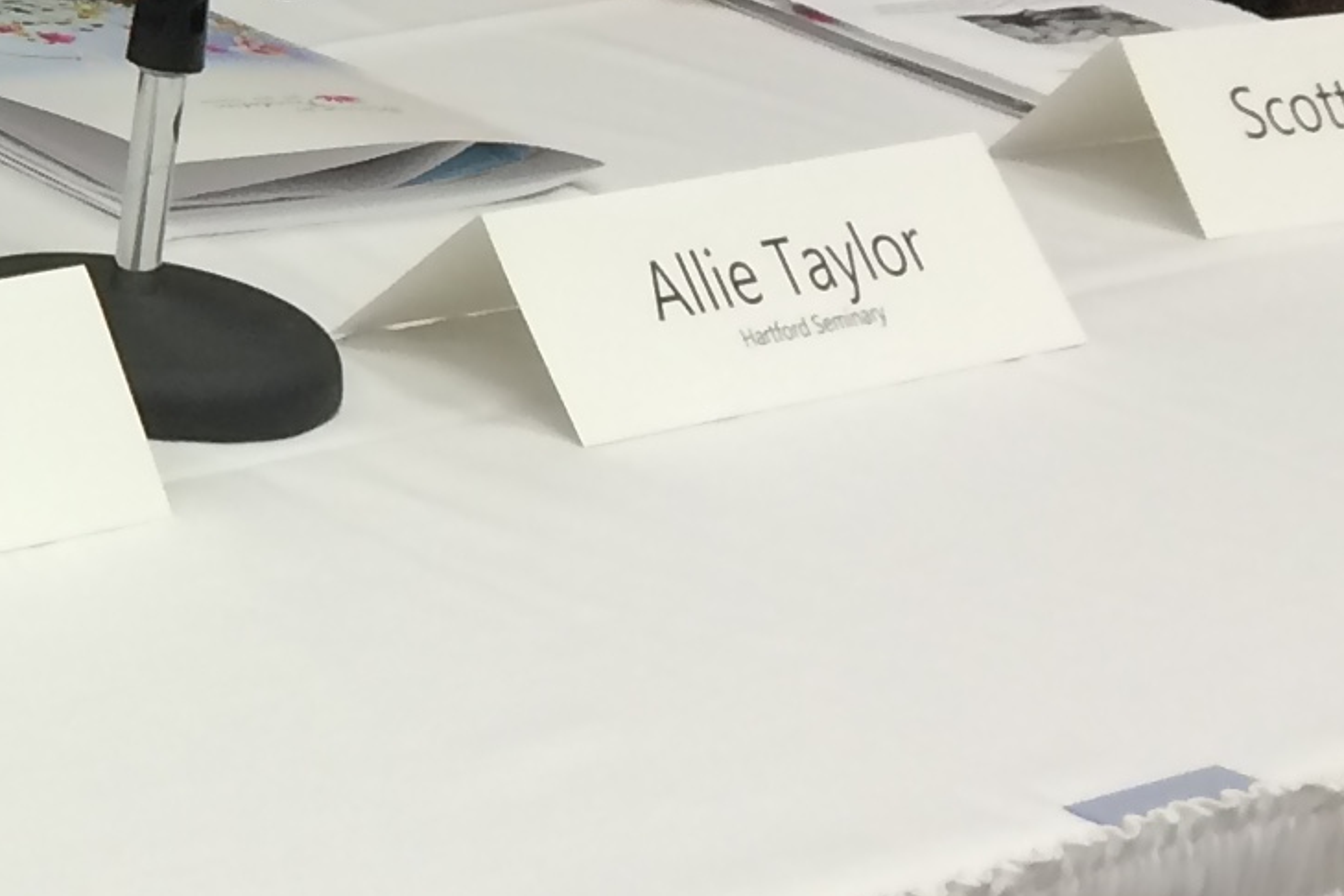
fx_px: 5040
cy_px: -125
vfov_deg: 10.0
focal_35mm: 135
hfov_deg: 13.2
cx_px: -1318
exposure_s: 1/40
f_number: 2.2
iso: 40
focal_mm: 4.15
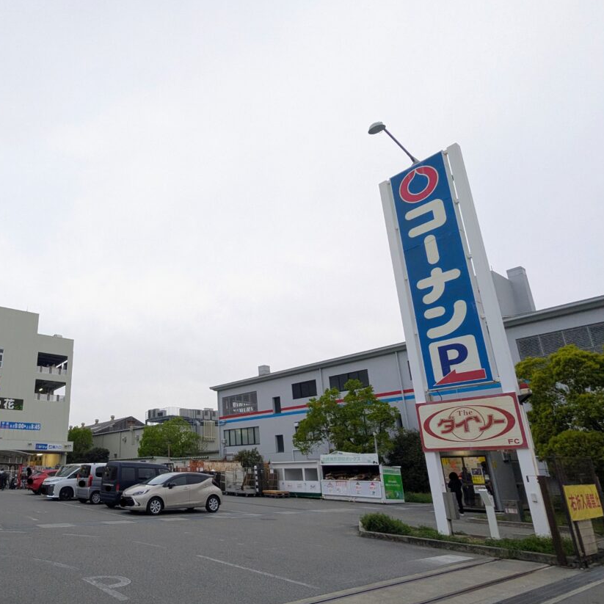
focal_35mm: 22
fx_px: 434
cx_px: 156
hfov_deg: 65.7
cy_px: 338
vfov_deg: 69.4
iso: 103
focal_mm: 2.35
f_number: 2.2
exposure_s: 1/100
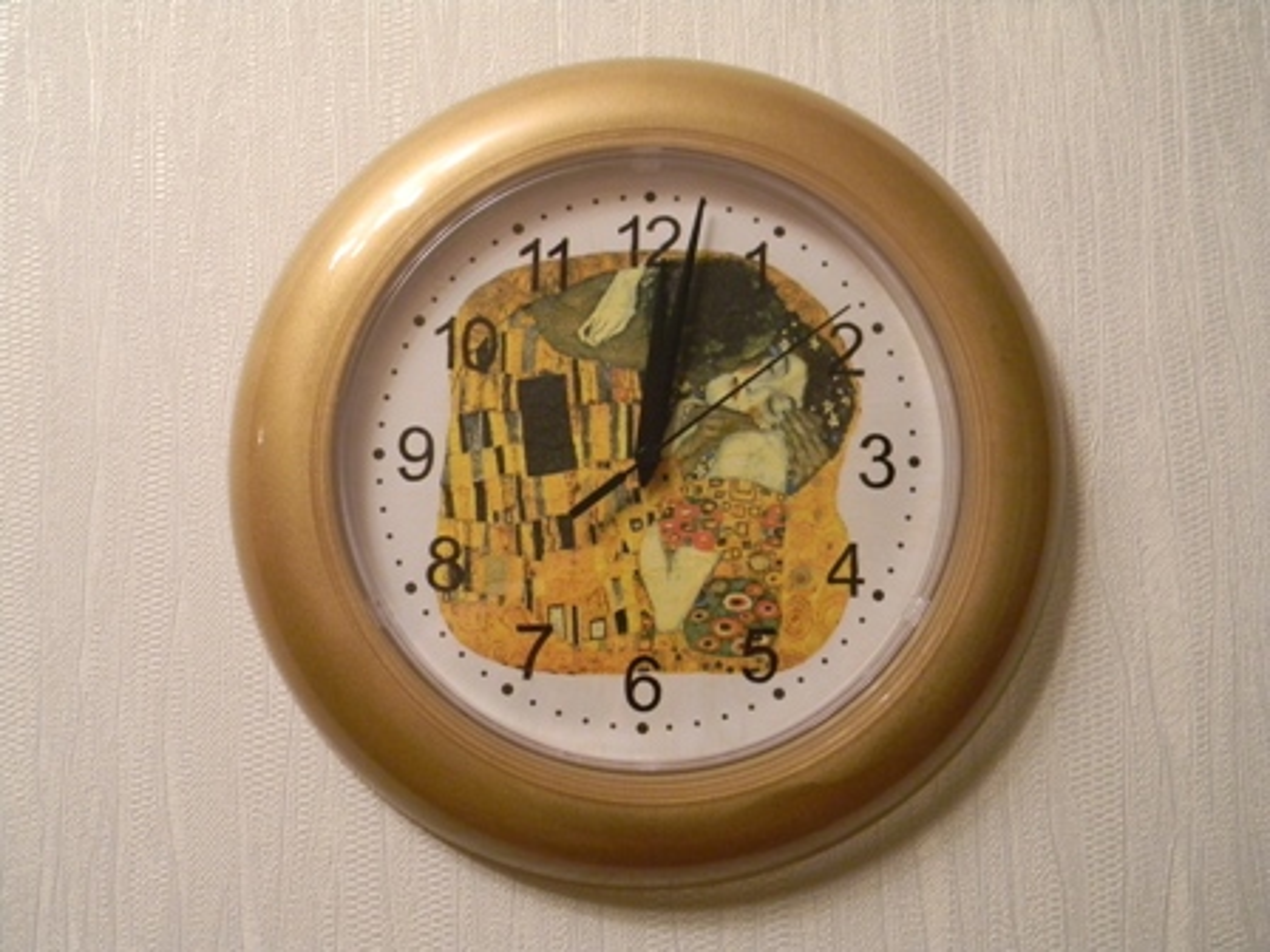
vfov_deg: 39.7
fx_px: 1321
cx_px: 635
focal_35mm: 36
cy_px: 476
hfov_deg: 51.4
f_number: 3.7
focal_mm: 6.4
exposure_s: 1/22.7
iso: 400
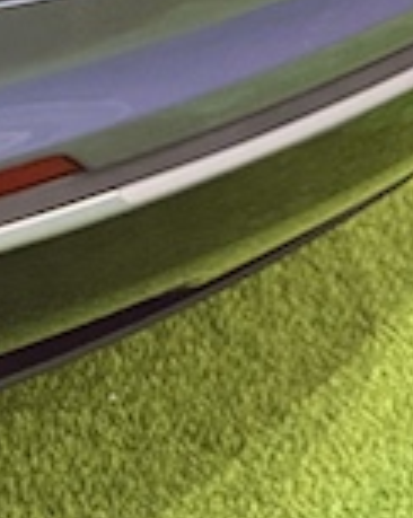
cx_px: -738
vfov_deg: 11.4
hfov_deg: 8.7
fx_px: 2342
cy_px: -498
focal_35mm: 153
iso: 640
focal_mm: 6.76
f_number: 1.78
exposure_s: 1/40
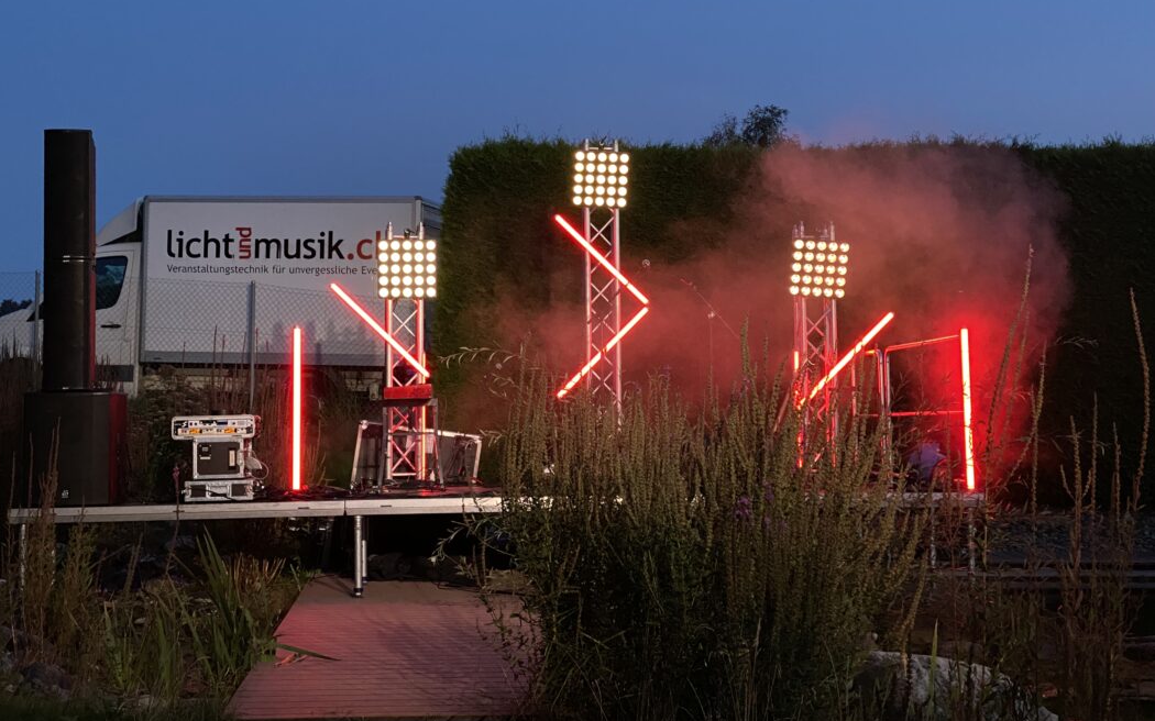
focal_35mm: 56
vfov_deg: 23.1
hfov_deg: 36.3
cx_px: 569
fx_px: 1763
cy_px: 310
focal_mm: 6
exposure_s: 1/50
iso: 500
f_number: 2
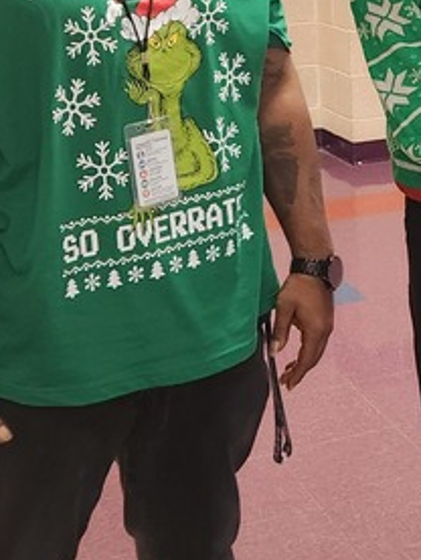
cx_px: 397
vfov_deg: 21.7
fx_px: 1377
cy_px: -63
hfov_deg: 17.1
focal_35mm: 85
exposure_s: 1/120
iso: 640
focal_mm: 5.4
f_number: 1.8
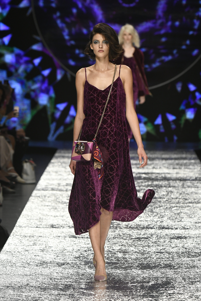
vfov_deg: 6.5
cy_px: 150
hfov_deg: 4.4
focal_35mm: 315
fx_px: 2638
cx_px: 100
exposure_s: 1/640
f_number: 5.6
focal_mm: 210
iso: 2000
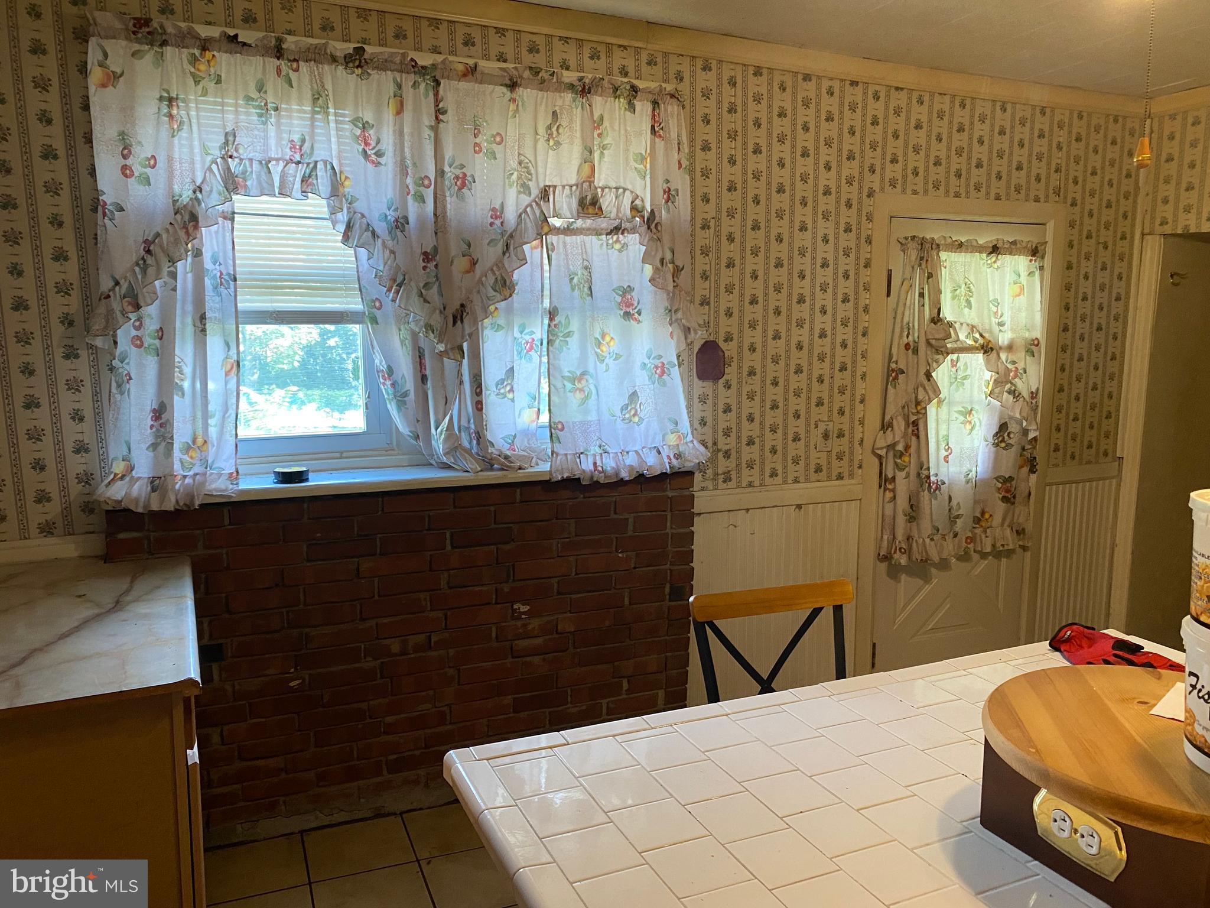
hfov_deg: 67.3
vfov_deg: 53.1
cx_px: 605
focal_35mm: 26
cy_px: 454
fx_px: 909
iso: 160
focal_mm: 4.25
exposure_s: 1/60
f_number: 1.8
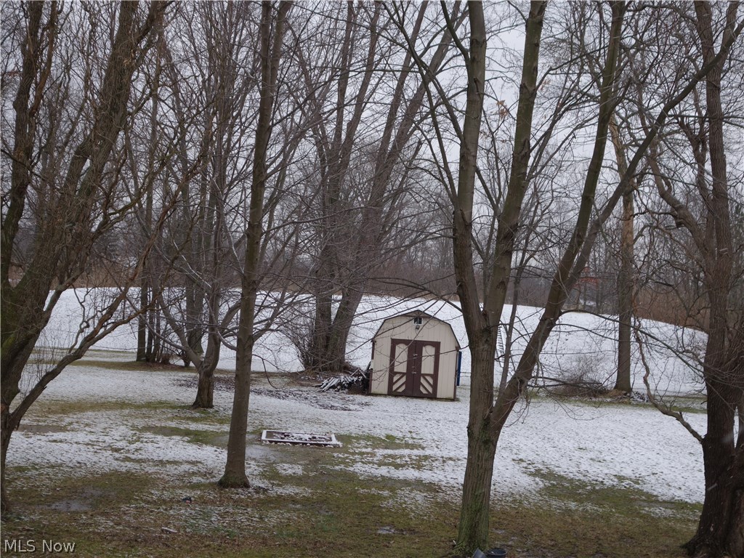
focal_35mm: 51
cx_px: 372
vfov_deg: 28.6
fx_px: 1096
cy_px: 279
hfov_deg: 37.5
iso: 160
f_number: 4
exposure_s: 1/160
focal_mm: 18.88
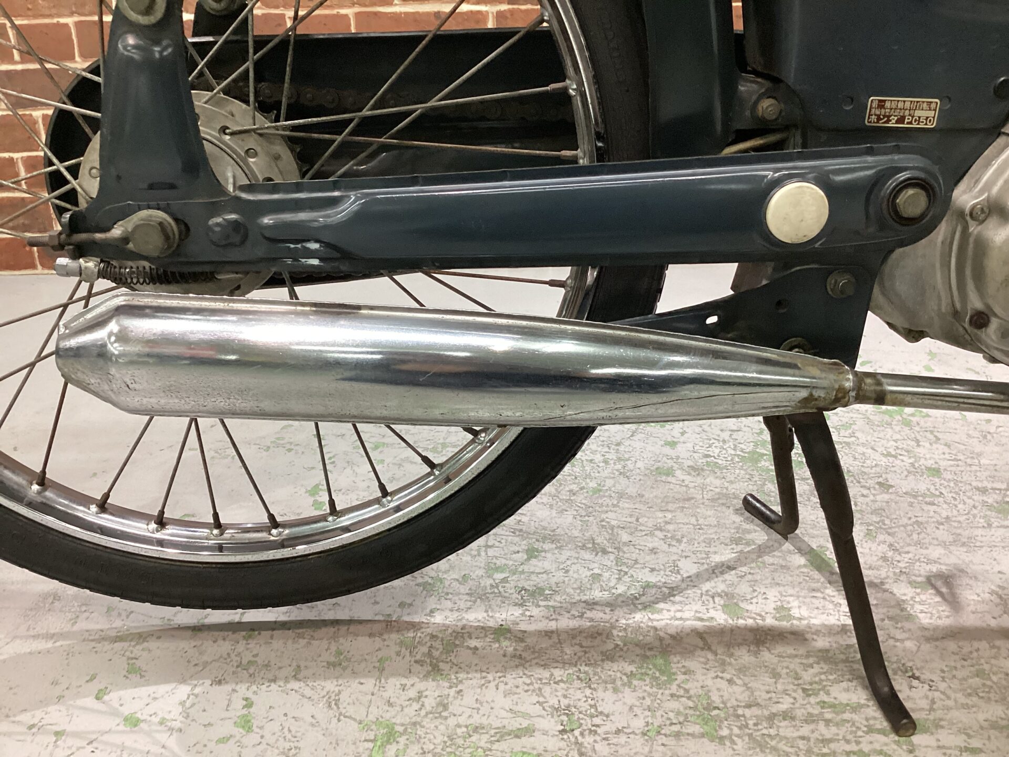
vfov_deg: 45.4
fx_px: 904
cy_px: 378
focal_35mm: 31
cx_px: 504
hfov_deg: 58.4
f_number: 2.4
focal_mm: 3.3
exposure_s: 1/60
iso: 200
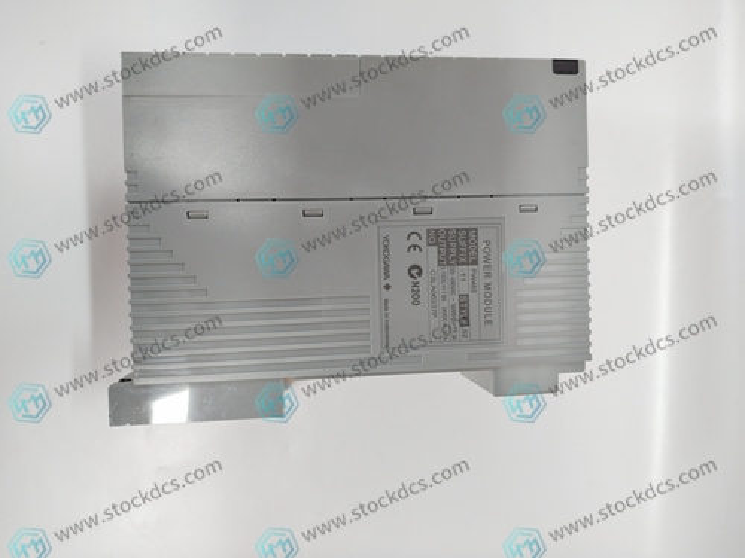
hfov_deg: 67.3
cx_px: 372
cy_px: 279
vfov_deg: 53.1
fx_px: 560
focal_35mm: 26
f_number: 1.8
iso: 292
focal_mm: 4.75
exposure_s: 1/50
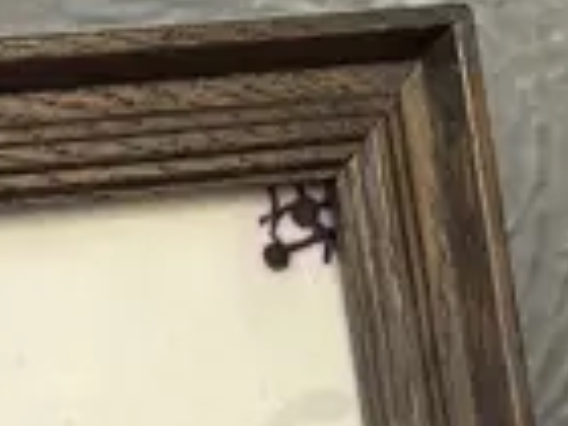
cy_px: 495
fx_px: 2872
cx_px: 288
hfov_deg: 11.3
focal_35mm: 175
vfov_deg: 8.4
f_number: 1.78
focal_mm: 6.86
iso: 200
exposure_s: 1/100
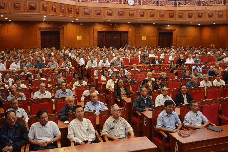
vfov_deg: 36.9
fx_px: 228
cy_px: 76
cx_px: 114
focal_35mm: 36
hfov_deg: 53.1
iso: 1600
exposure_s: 1/25
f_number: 4
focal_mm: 24
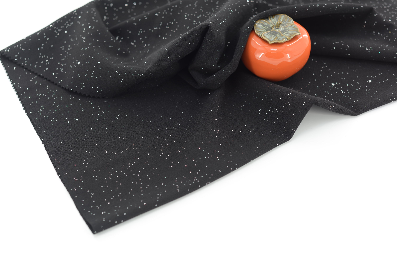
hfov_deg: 39.6
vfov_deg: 27.0
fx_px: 552
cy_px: 132
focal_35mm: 50
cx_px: 198
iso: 100
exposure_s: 1/50
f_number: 4
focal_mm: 50
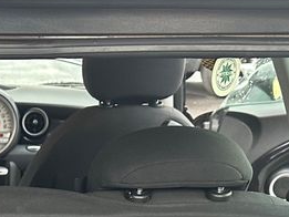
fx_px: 785
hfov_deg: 20.1
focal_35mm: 94
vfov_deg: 13.8
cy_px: 410
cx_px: -13
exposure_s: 1/63
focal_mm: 6.86
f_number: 1.78
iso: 250
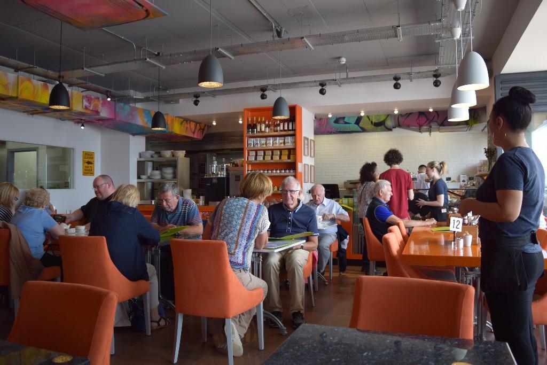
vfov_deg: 47.9
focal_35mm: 27
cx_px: 274
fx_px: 410
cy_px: 182
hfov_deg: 67.4
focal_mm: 18
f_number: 3.5
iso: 200
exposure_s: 1/160
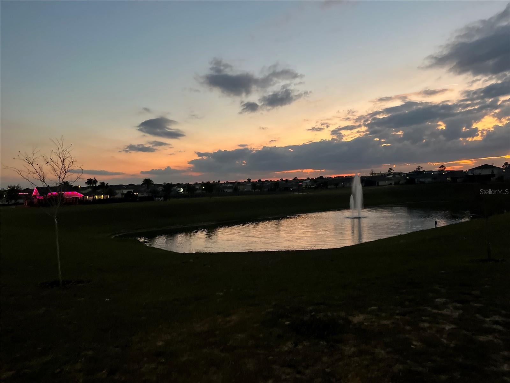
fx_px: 383
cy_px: 192
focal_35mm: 26
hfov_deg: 67.3
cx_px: 255
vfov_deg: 53.1
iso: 500
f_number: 1.6
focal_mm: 5.1
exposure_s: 1/42
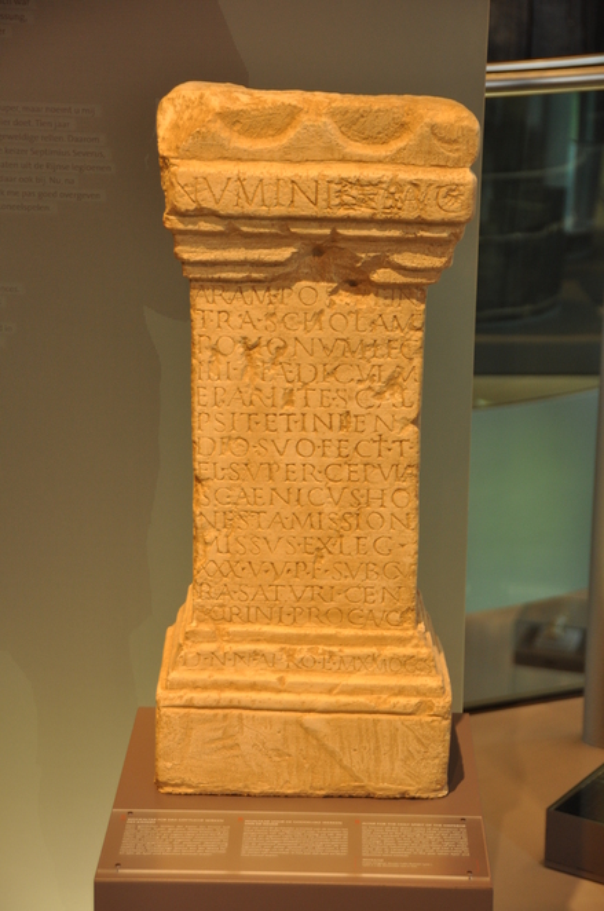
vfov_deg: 24.2
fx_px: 2122
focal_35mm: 84
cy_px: 456
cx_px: 302
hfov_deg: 16.2
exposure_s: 1/60
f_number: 4.8
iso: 400
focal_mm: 56
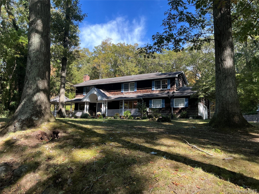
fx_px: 217
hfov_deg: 61.7
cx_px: 130
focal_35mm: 29
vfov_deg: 48.2
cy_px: 97
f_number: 1.8
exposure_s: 1/318
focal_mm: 3
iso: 25
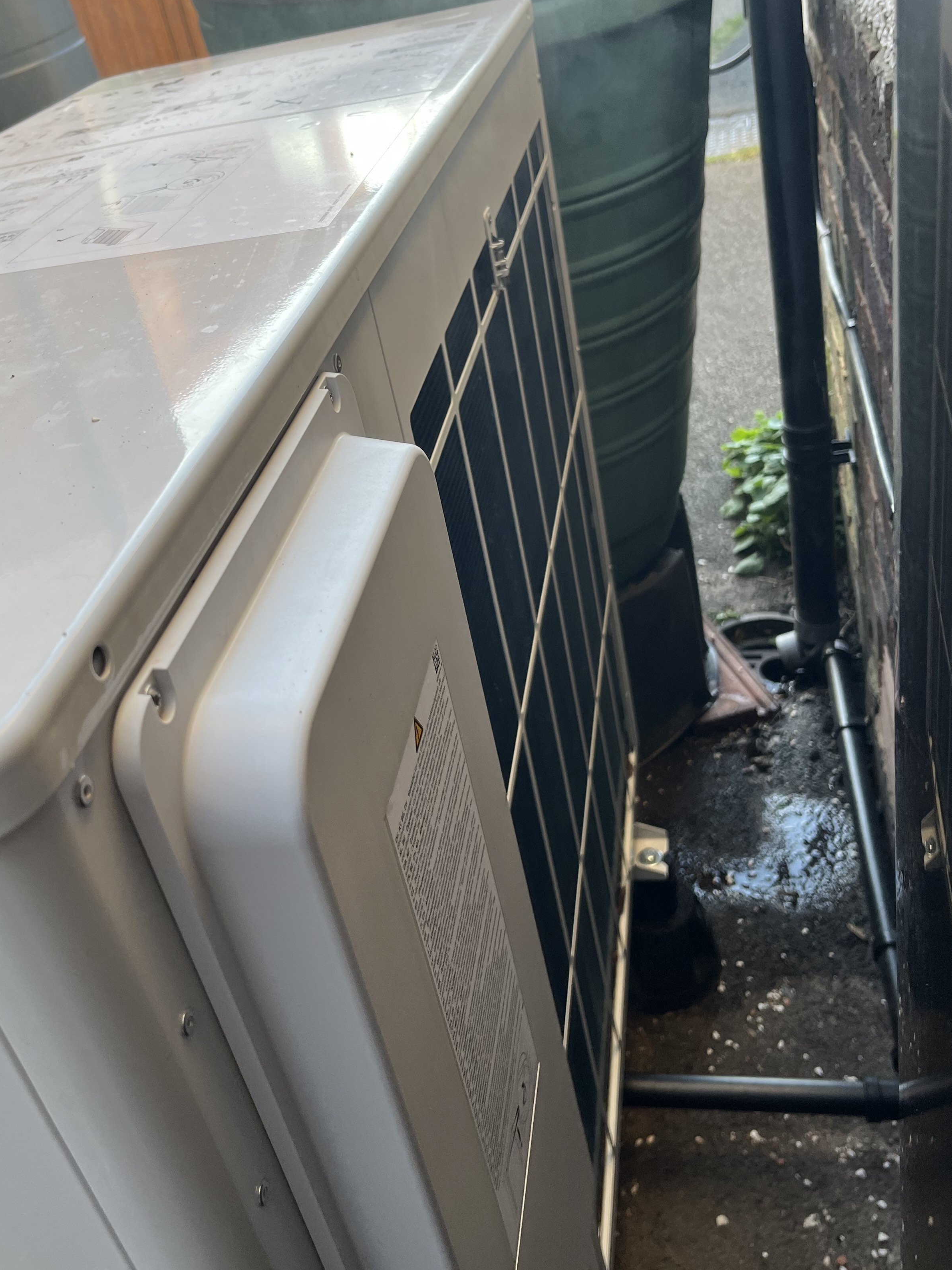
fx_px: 1210
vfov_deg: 55.2
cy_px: 548
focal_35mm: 33
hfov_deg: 42.9
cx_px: 437
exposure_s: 1/122
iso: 40
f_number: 1.6
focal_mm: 5.1
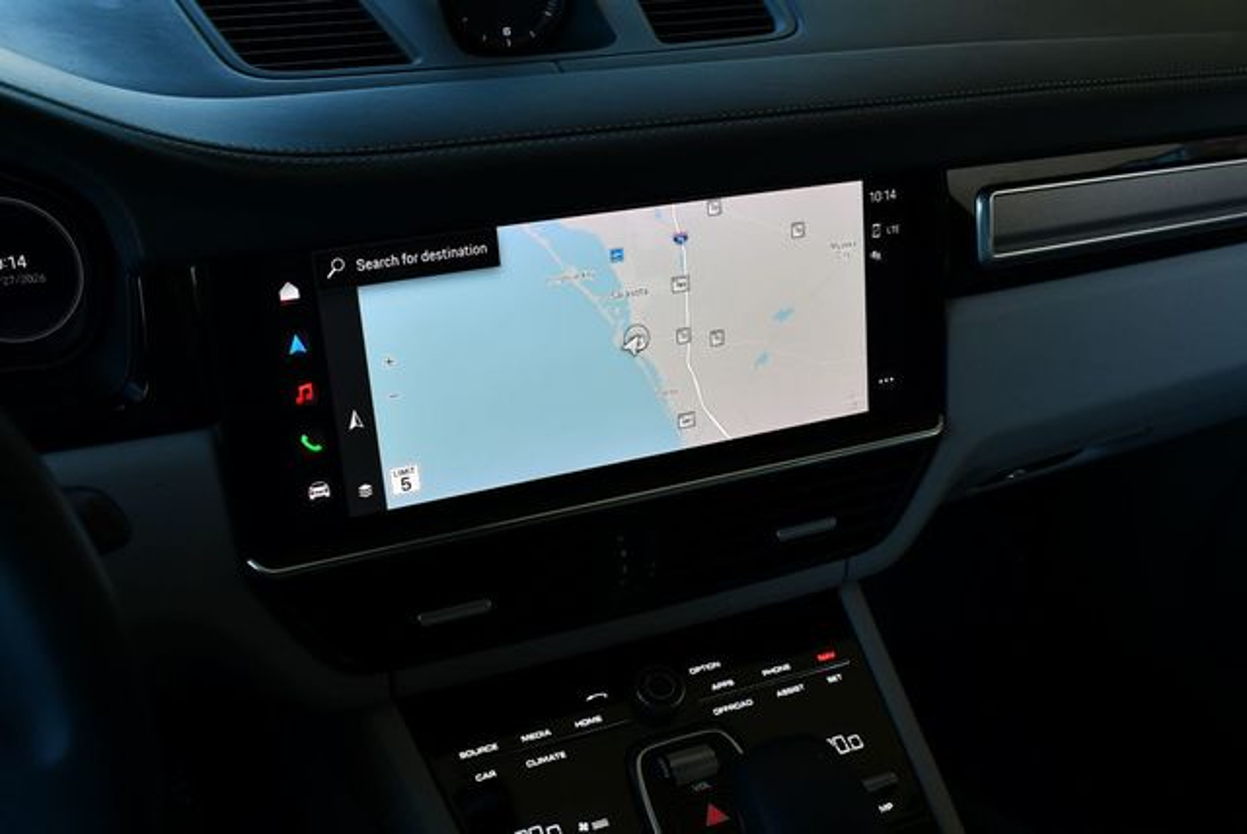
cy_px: 417
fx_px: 1248
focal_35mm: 36
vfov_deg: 36.9
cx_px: 624
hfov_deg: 53.1
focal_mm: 18
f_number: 5.6
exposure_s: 1/250
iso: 400
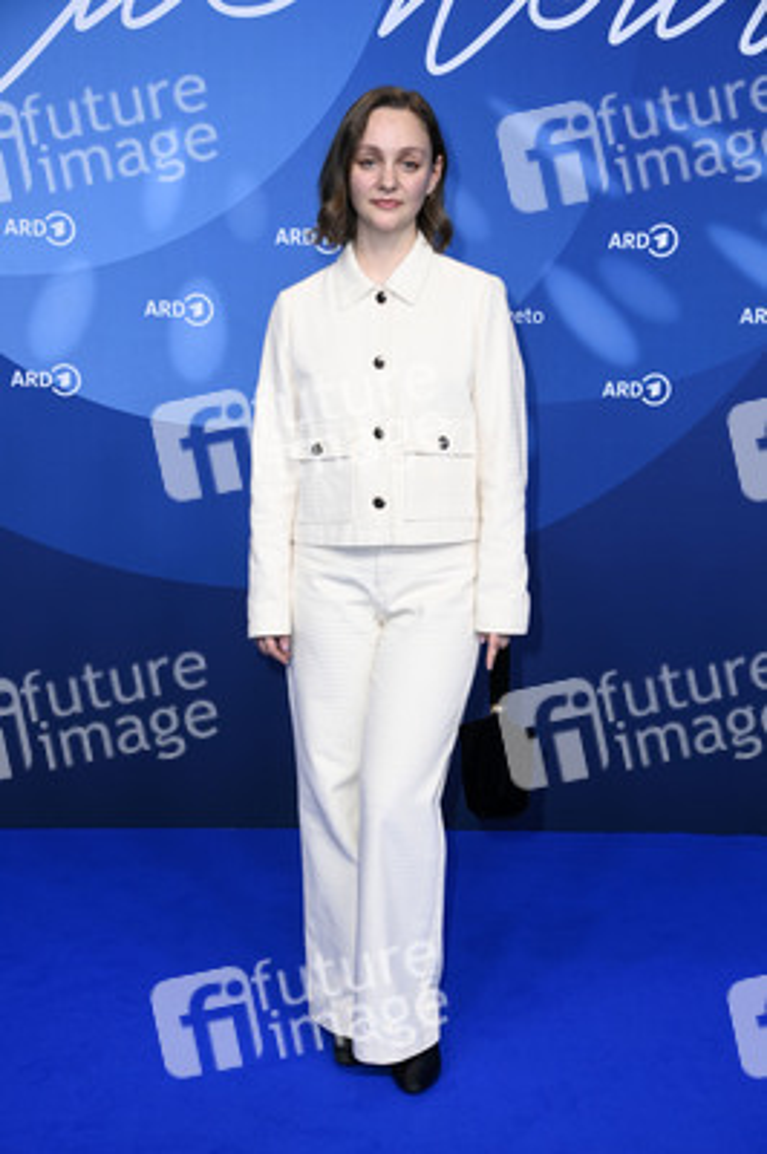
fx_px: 1857
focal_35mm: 58
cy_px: 577
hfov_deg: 23.3
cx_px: 384
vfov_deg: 34.5
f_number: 5.6
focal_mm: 58
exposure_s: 1/250
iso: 1000
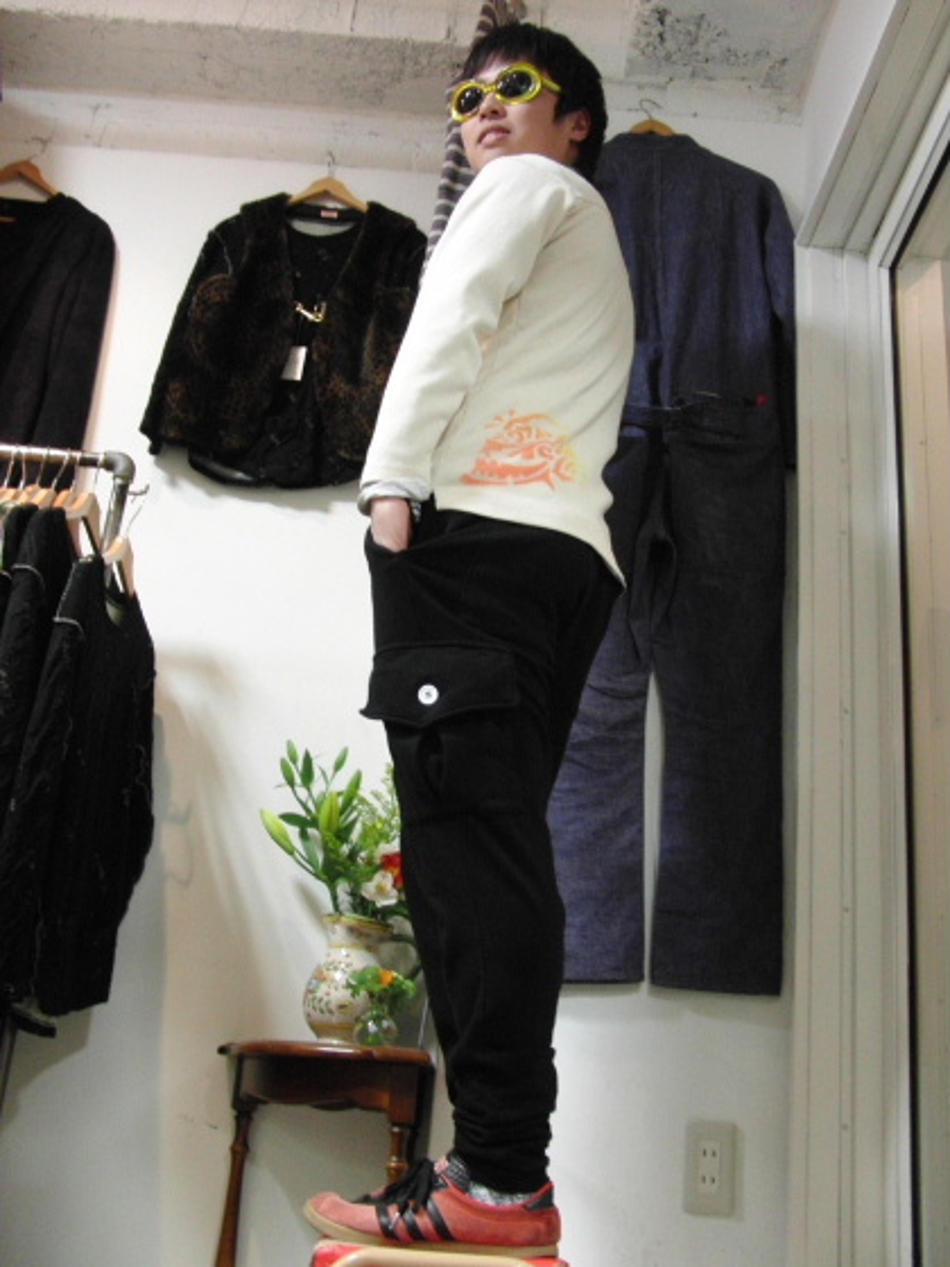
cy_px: 634
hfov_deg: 38.7
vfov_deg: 50.1
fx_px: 1354
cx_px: 475
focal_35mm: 37
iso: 400
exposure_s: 1/15
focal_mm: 6.42
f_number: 3.6
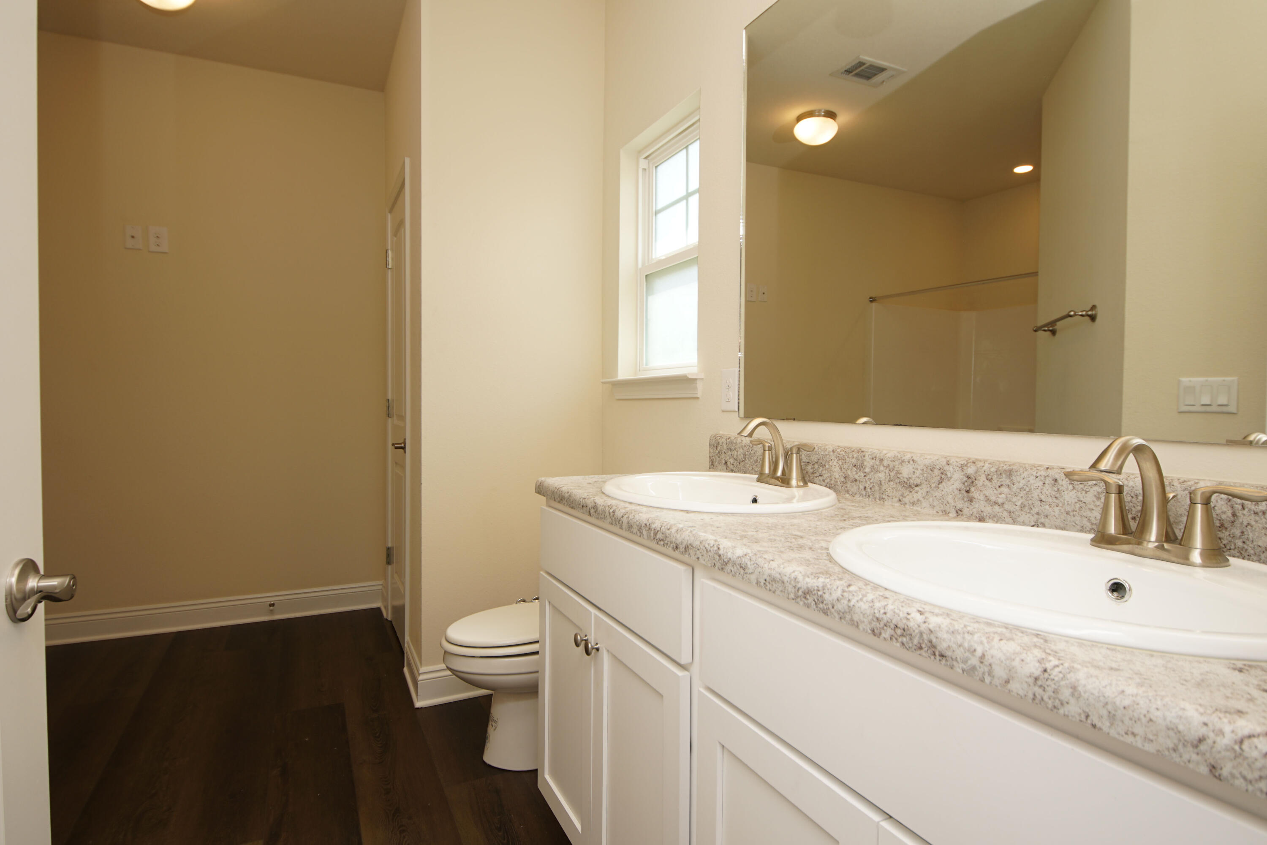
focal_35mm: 18
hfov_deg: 90.0
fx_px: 634
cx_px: 634
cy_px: 422
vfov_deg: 67.4
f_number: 4.5
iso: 100
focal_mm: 12
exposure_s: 1/60
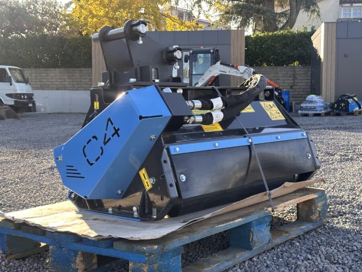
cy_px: 136
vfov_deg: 30.3
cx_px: 181
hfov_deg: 39.7
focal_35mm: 48
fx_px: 502
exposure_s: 1/532
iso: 64
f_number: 1.78
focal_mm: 6.86
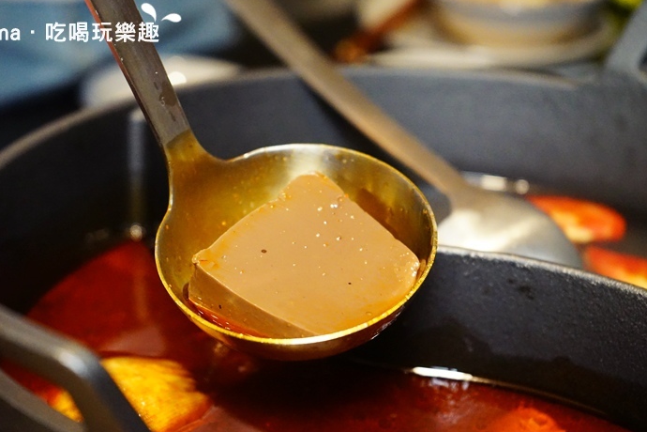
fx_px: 1312
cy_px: 247
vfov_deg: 18.7
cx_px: 293
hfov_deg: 27.7
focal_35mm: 73
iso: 6400
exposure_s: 1/80
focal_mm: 63
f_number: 5.6
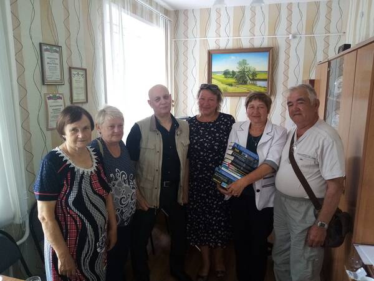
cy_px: 140
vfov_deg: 53.1
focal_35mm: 26
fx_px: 281
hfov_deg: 67.3
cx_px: 187
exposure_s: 1/33.3
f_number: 1.8
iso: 188
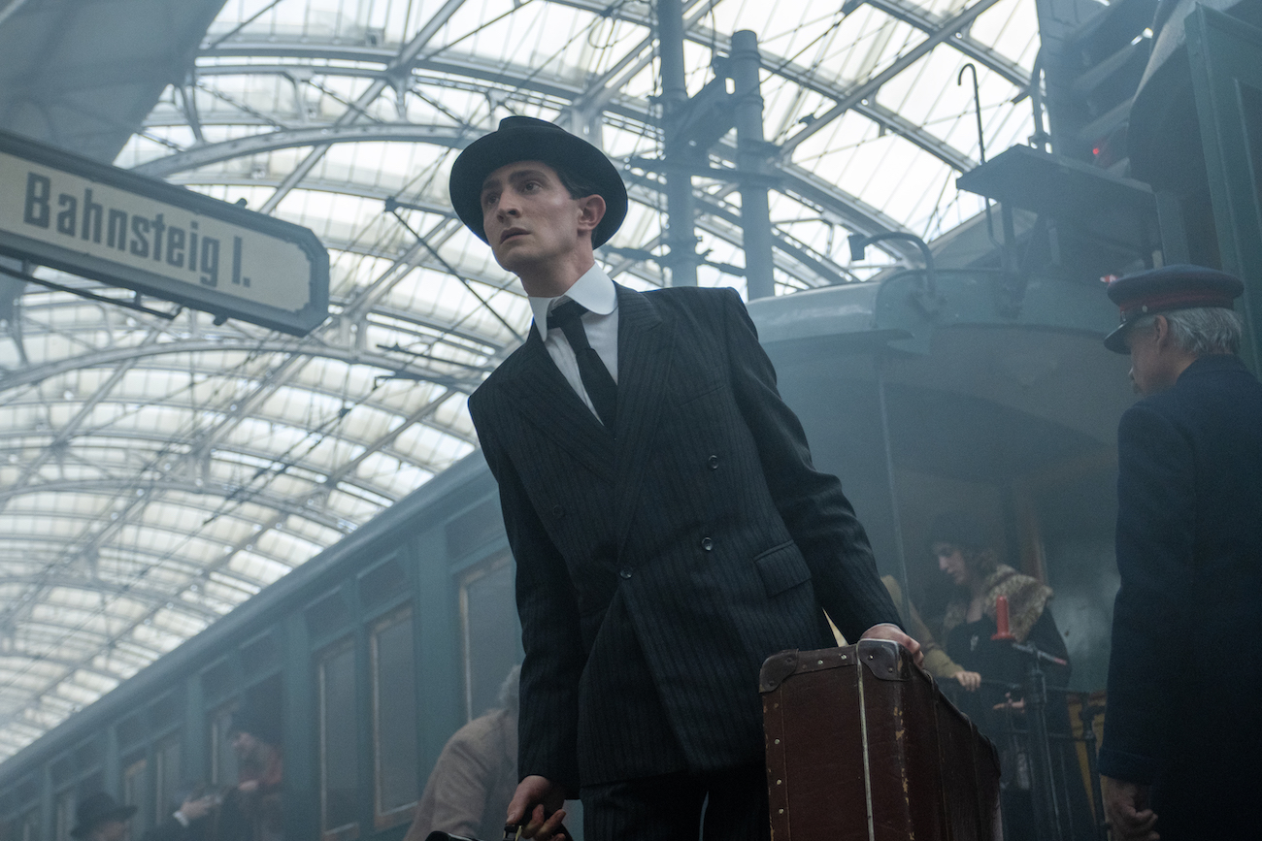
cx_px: 631
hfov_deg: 38.9
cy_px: 420
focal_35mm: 51
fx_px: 1788
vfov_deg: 26.5
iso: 1250
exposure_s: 1/1250
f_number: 4
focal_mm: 34
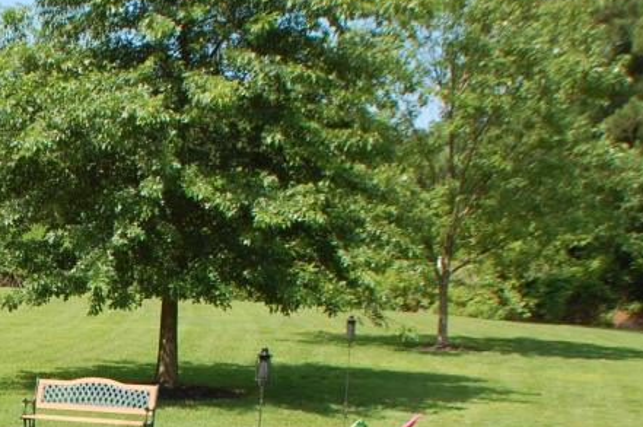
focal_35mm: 110
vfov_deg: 12.3
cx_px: -139
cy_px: 444
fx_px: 1963
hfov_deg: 17.7
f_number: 8
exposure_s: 1/250
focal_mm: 28
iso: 200
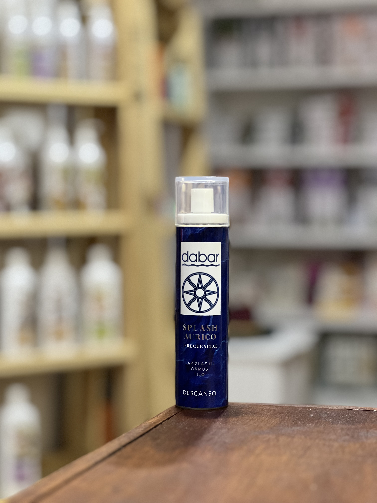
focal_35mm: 77
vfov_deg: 25.3
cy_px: 252
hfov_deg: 19.1
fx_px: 1118
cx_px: 188
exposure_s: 1/20
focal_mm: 9
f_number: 2.8
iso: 400
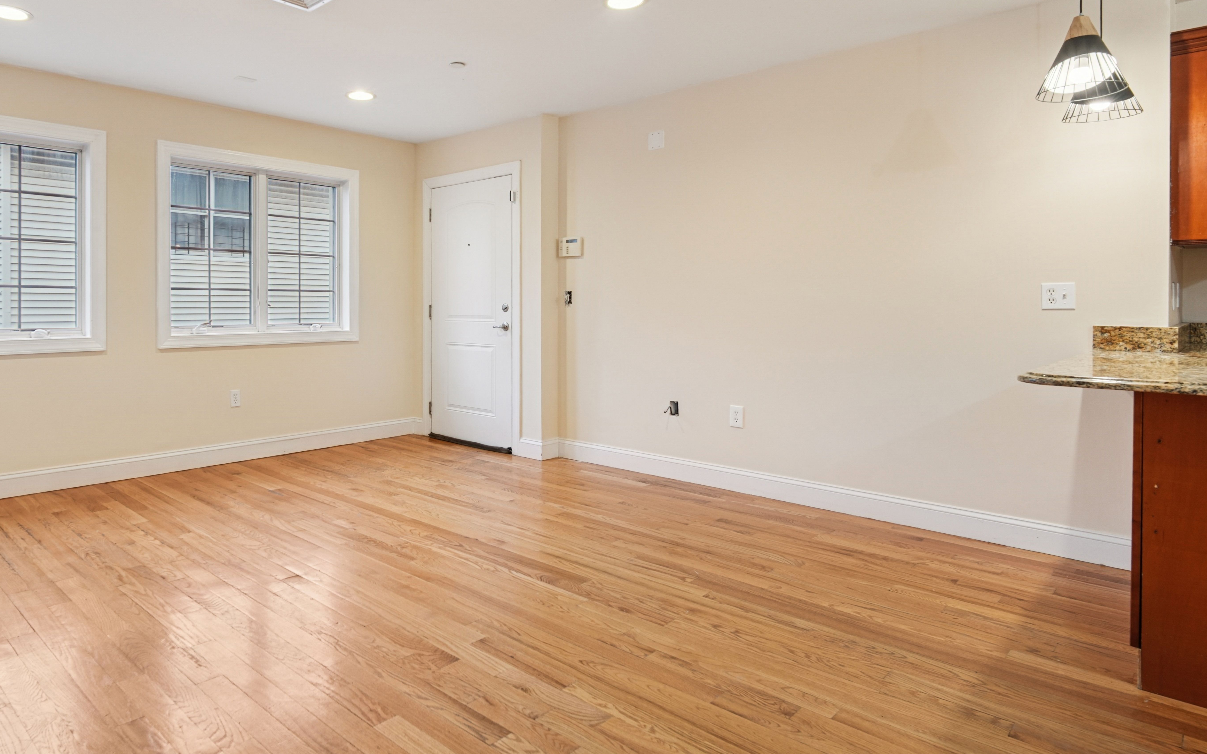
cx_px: 453
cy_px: 331
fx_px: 691
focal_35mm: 21
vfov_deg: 57.1
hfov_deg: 80.8
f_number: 8
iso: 400
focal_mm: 16
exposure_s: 1/10
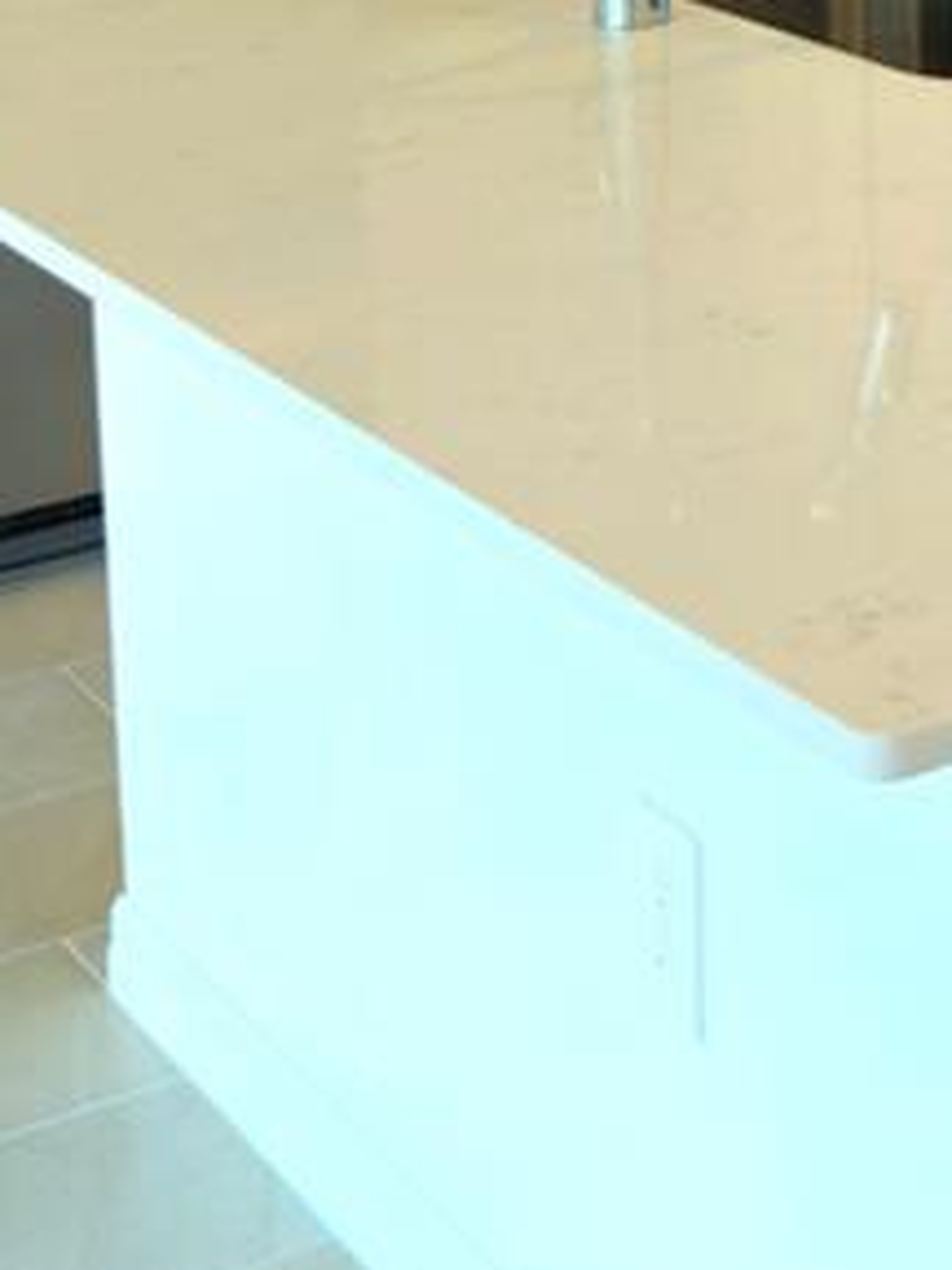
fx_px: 3520
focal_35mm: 96
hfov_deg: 14.7
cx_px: 1243
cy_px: -463
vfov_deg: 18.7
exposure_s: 1/60.2
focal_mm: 5.4
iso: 32
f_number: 1.8
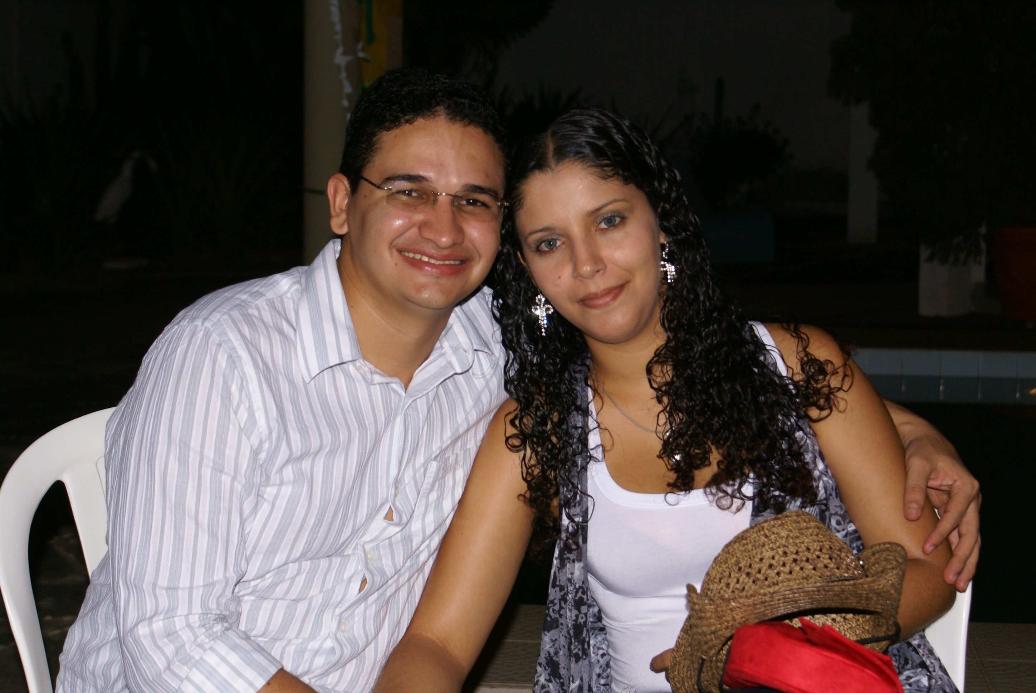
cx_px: 518
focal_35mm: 75
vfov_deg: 18.2
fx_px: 2160
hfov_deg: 27.0
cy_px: 346
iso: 400
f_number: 5.6
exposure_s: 1/80
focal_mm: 50
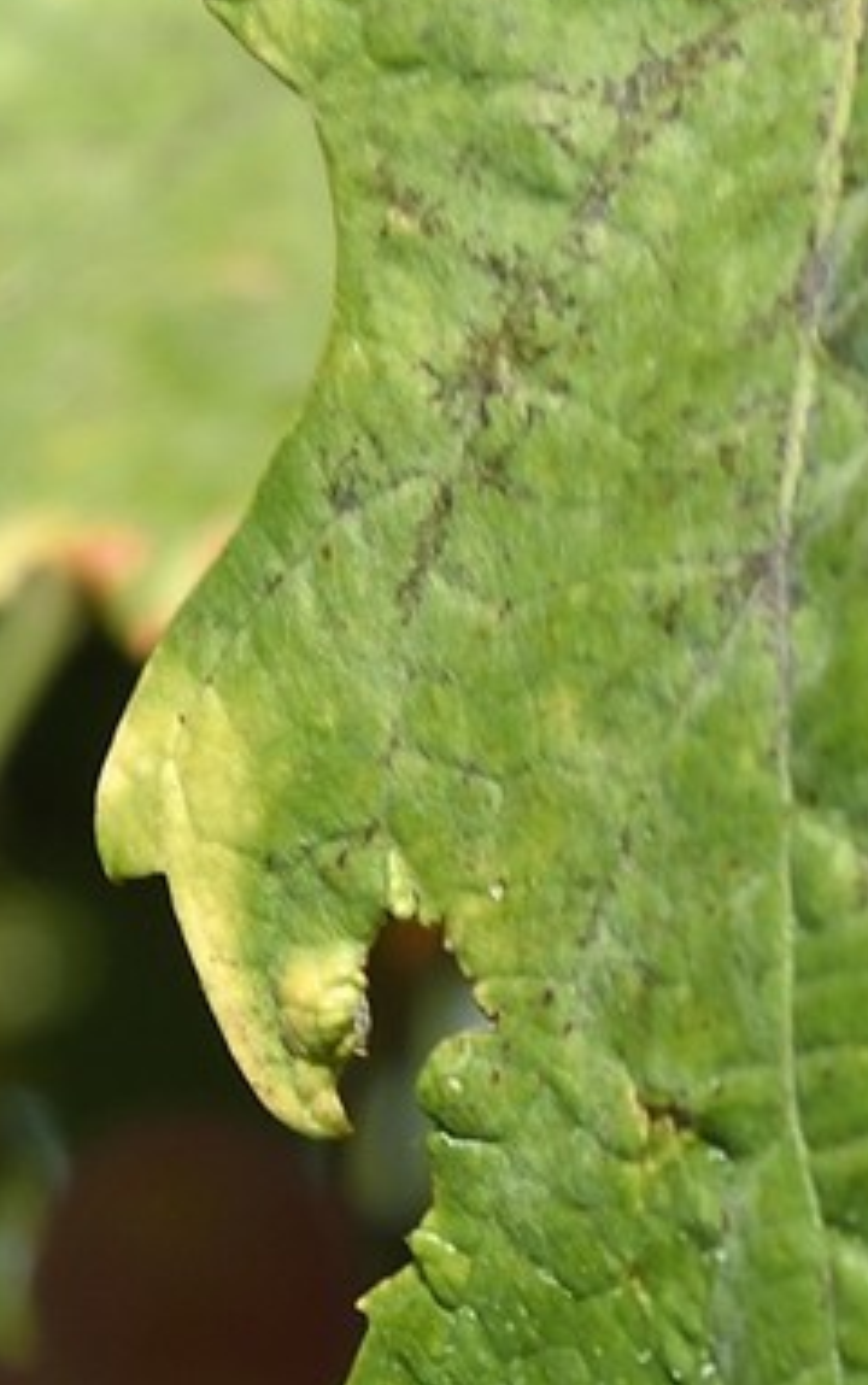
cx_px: 1819
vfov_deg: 4.6
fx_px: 16887
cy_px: 3249
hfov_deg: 2.9
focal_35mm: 447
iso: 200
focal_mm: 70
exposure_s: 1/250
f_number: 10
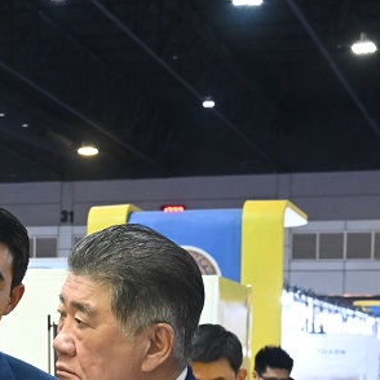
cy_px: 413
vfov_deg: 14.3
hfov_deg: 14.0
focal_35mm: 119
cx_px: -131
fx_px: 1478
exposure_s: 1/80
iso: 4000
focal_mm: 34
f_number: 8
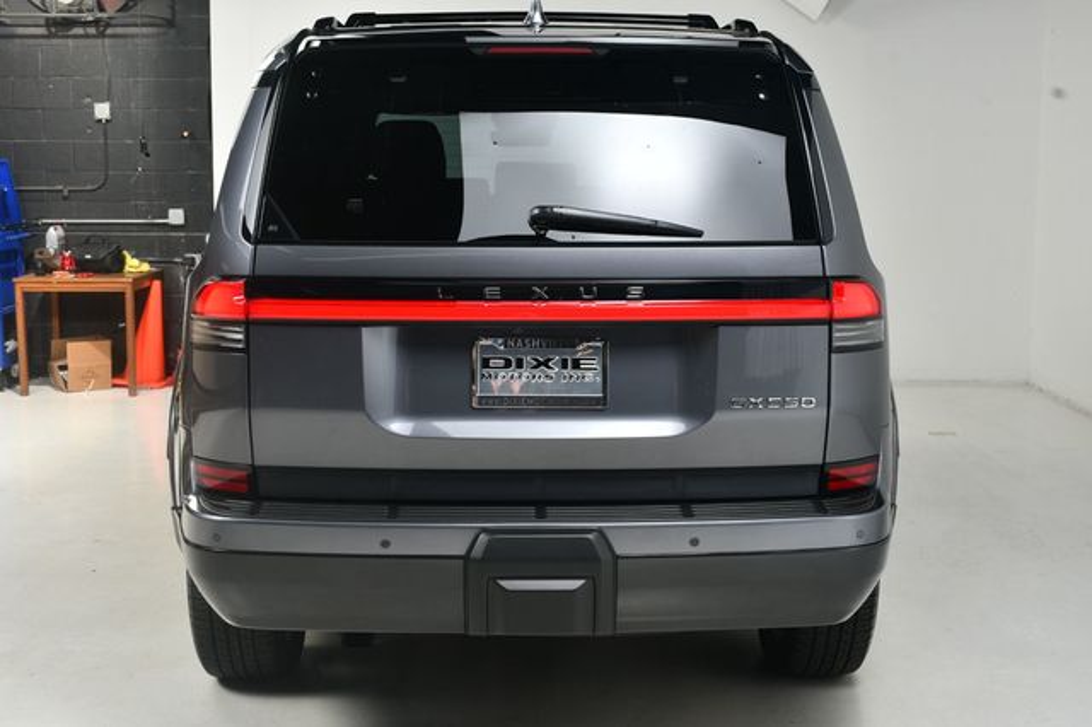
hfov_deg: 38.9
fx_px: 1546
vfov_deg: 26.5
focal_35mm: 51
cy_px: 364
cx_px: 546
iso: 100
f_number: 11
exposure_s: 1/160
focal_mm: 34
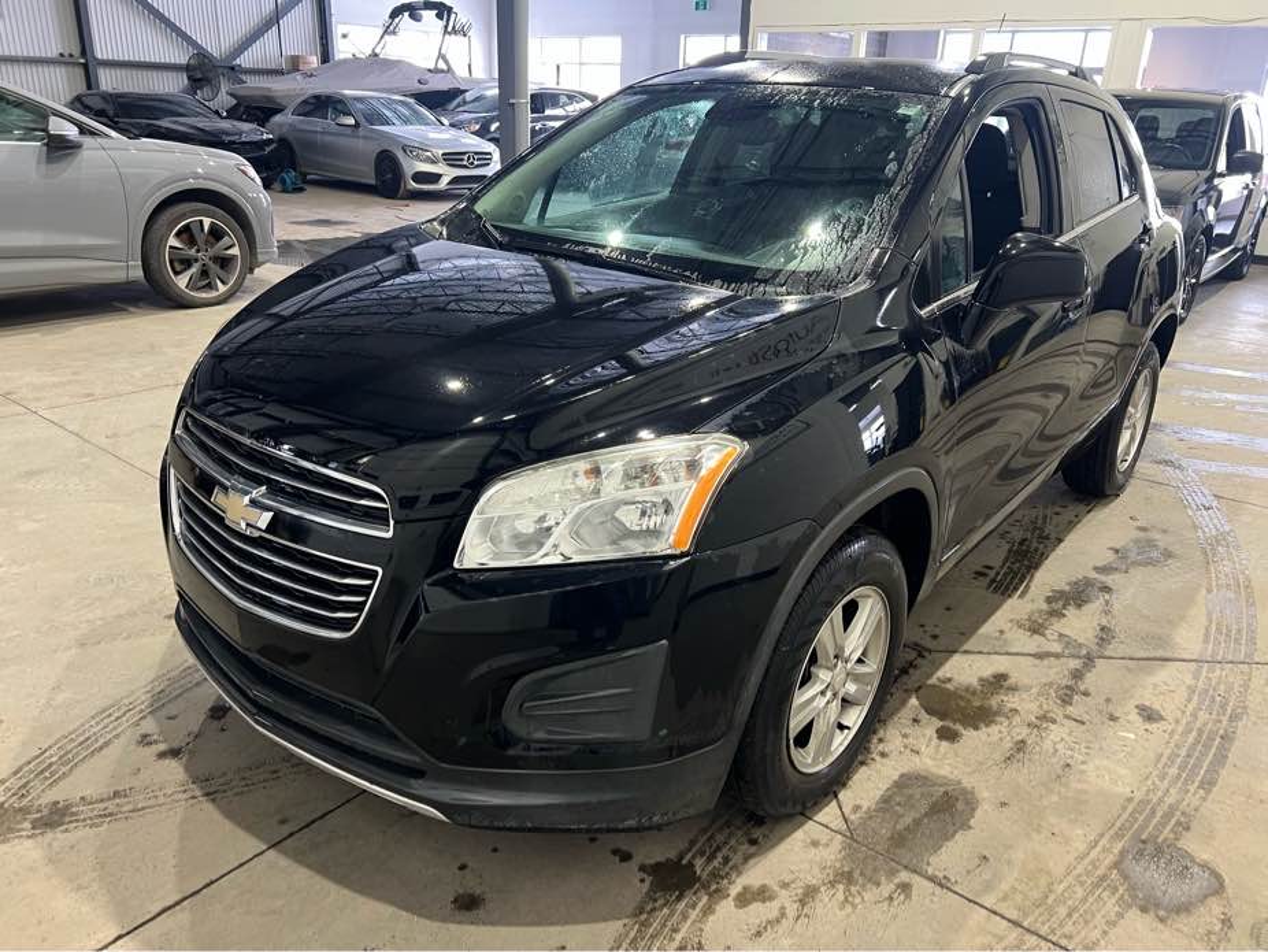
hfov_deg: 67.3
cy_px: 476
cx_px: 634
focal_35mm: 26
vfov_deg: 53.1
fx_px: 953
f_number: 1.5
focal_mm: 5.7
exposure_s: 1/60
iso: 125
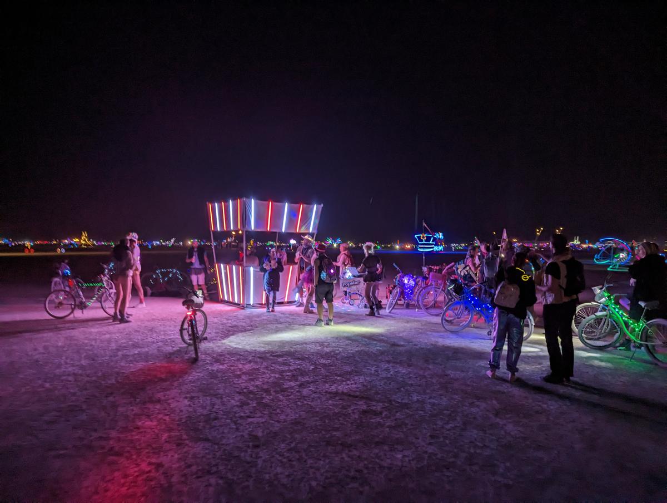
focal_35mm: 24
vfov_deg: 57.0
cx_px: 334
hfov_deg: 71.5
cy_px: 252
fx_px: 463
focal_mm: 6.81
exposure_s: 1/46.6
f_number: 1.85
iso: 396
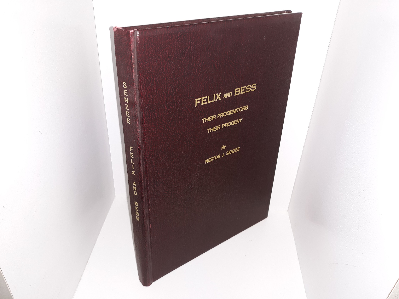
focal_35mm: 28
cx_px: 200
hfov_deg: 63.4
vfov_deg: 49.7
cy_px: 150
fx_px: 323
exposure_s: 1/60
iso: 50
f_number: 1.7
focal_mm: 3.7
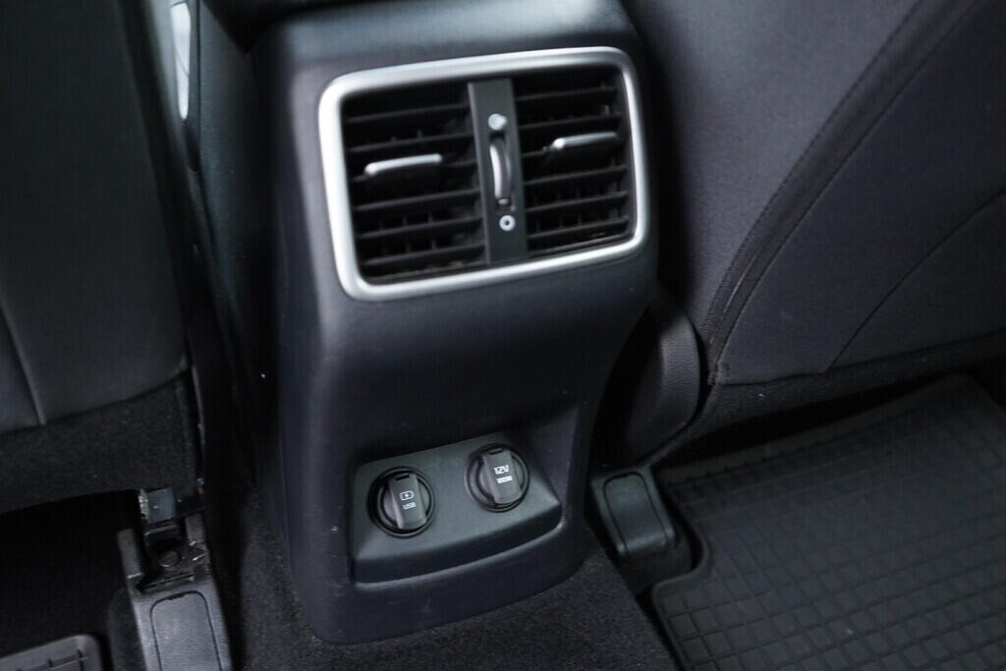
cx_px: 503
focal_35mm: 36
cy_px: 336
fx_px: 1006
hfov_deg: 53.1
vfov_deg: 36.9
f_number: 2.8
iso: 1600
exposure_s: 1/40
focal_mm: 24
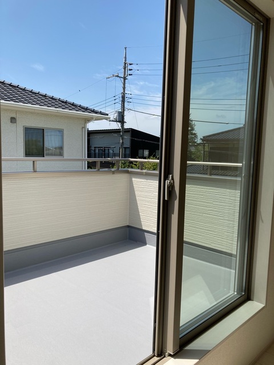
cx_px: 137
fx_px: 296
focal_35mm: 28
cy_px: 182
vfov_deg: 63.4
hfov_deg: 49.7
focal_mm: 3.99
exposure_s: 1/2667
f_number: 1.8
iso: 25
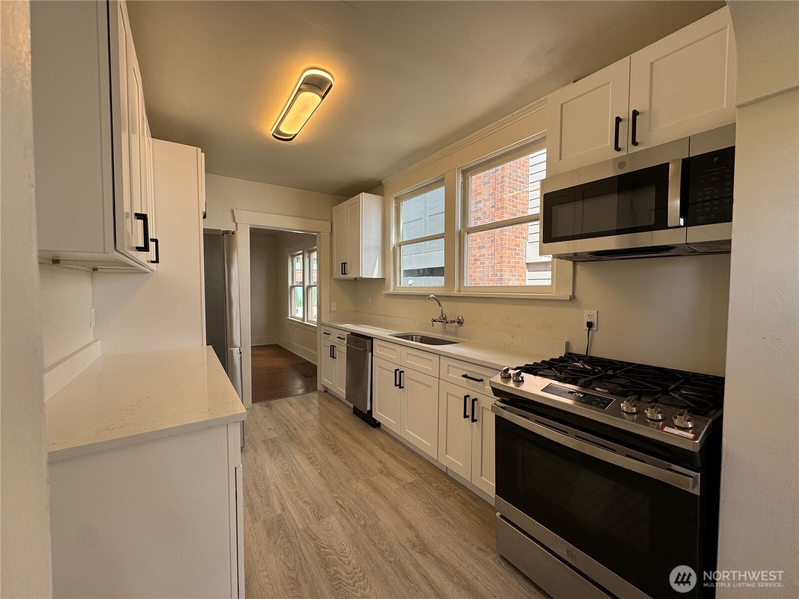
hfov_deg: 102.1
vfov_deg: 85.7
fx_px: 323
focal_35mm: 14
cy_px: 300
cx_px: 400
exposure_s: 1/120
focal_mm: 2.22
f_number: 2.2
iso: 40
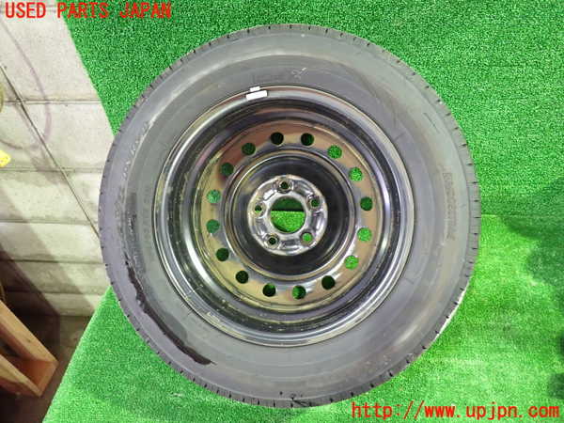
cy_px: 212
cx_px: 282
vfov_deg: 54.9
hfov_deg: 69.4
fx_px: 407
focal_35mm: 25
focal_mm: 4.5
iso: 800
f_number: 2
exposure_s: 1/20
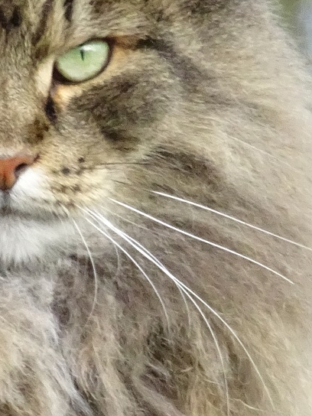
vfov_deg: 0.9
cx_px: -97
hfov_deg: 0.6
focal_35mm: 2315
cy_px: 455
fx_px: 27821
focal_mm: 87.78
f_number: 6.3
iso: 640
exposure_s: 1/250
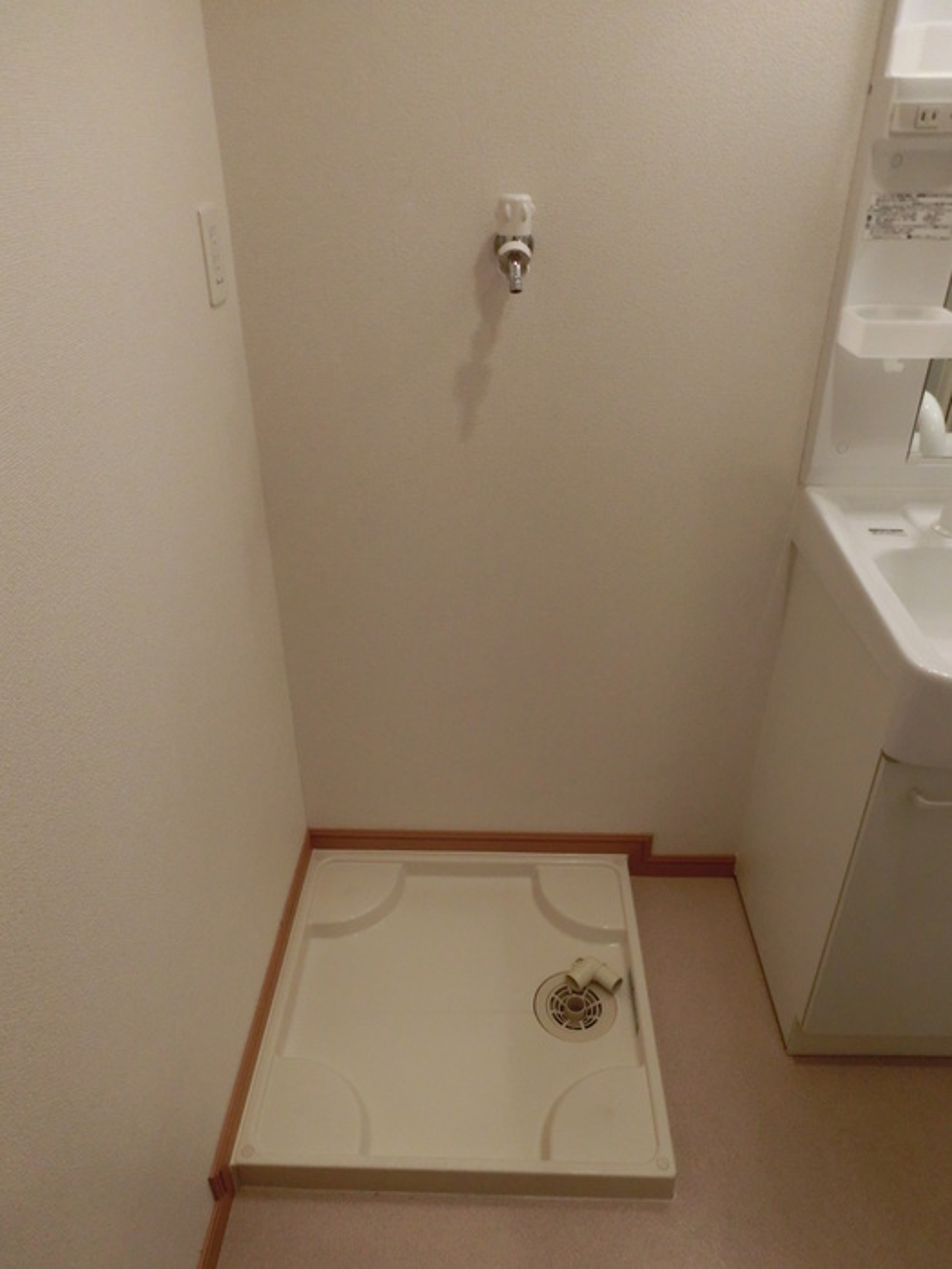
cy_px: 634
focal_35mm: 24
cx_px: 476
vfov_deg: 71.6
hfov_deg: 56.8
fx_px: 880
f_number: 3
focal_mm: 4.24
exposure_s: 1/100
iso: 400
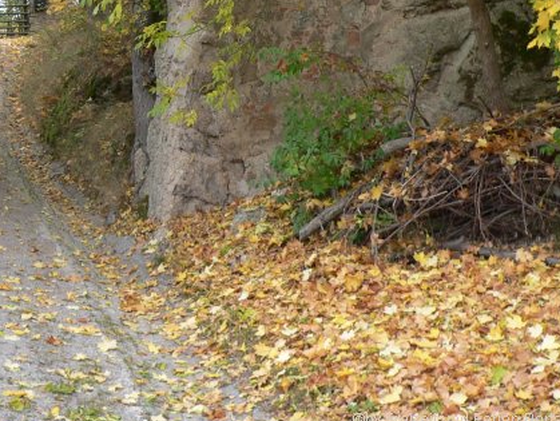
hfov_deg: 26.3
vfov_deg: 19.7
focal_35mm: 73
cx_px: 139
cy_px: 9
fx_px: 1182
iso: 80
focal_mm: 6
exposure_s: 1/100
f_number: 3.3
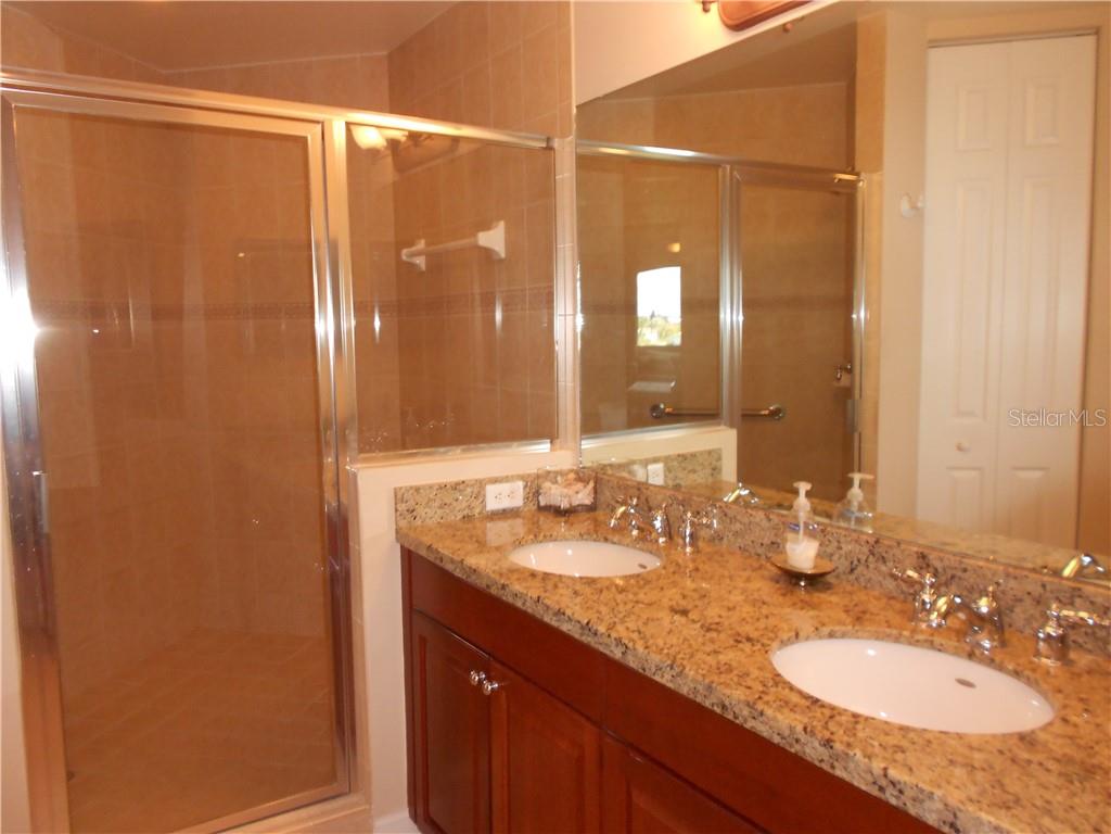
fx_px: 834
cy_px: 417
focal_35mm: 26
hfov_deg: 67.3
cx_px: 556
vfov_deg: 53.1
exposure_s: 1/25
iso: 200
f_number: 3.2
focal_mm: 4.6
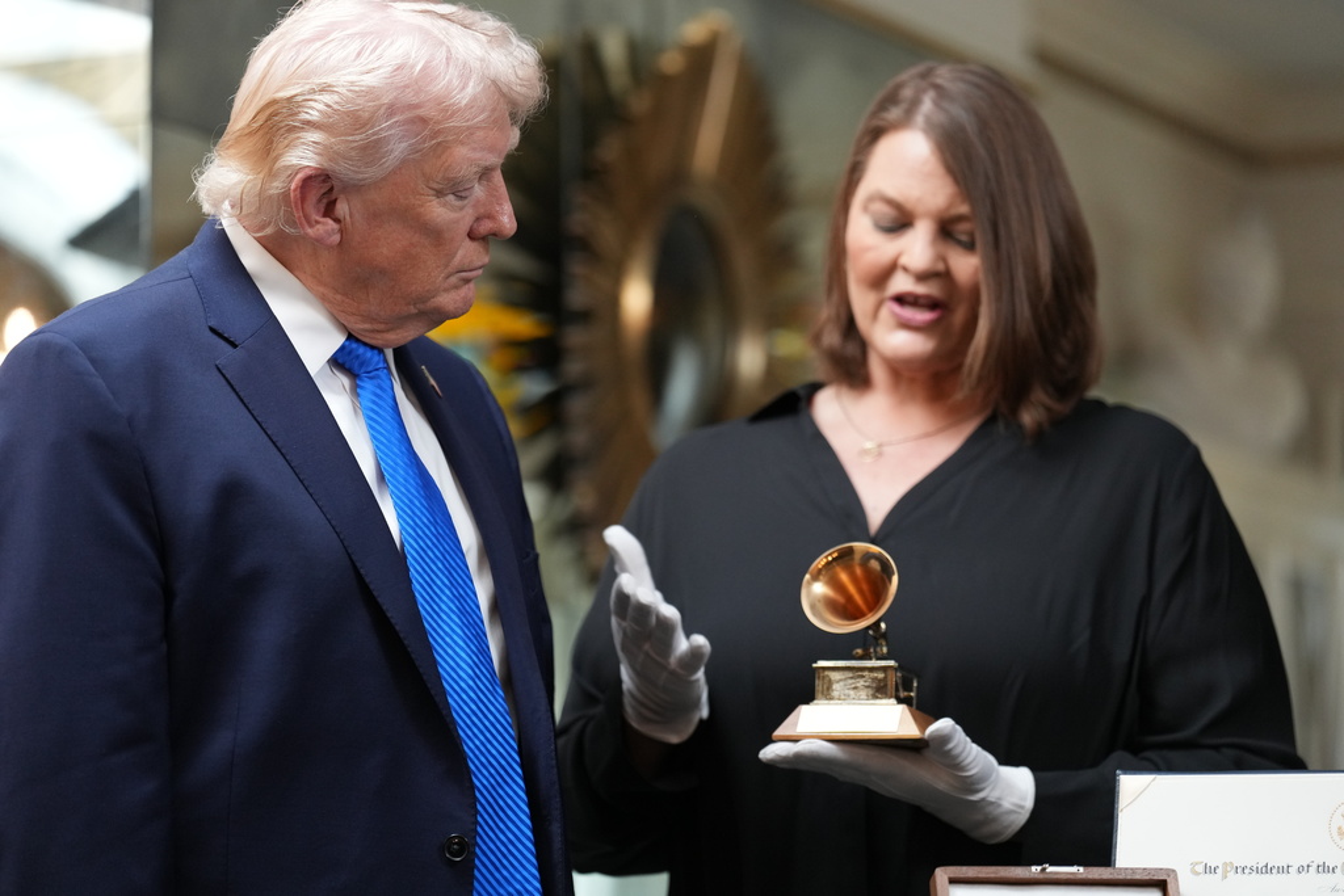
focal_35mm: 142
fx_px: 5302
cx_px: 672
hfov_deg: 14.4
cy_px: 448
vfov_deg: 9.7
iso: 2000
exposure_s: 1/320
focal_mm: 142
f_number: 2.8
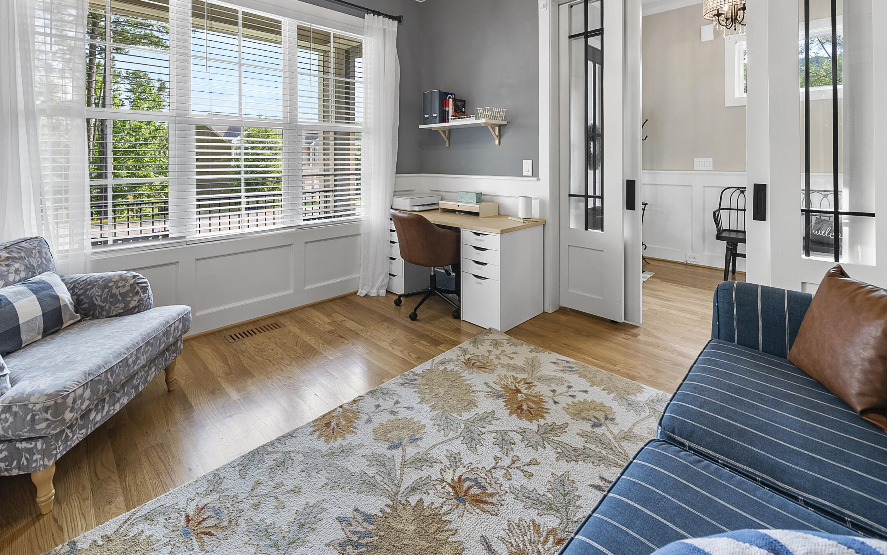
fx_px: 387
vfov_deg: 68.8
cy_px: 174
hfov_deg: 97.8
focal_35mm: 16
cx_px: 430
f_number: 6.3
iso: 320
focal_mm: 12
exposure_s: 1/10
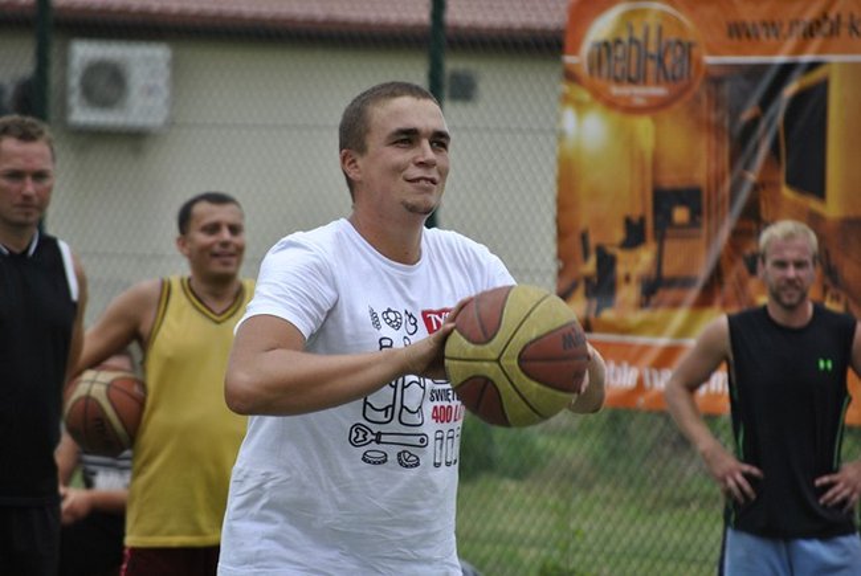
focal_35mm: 300
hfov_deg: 6.9
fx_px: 7183
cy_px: 288
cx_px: 430
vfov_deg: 4.6
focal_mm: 200
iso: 320
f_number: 5.6
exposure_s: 1/500
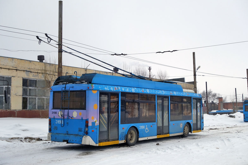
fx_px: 303
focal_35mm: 44
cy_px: 82
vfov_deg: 30.5
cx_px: 124
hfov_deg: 44.5
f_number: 6.3
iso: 125
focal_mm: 16.2
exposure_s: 1/500
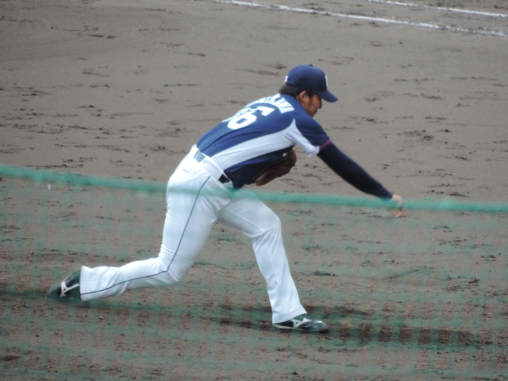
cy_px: 190
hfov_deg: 2.5
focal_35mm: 800
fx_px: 11740
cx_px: 254
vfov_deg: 1.9
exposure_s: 1/320
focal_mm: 142.6
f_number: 5.2
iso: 400
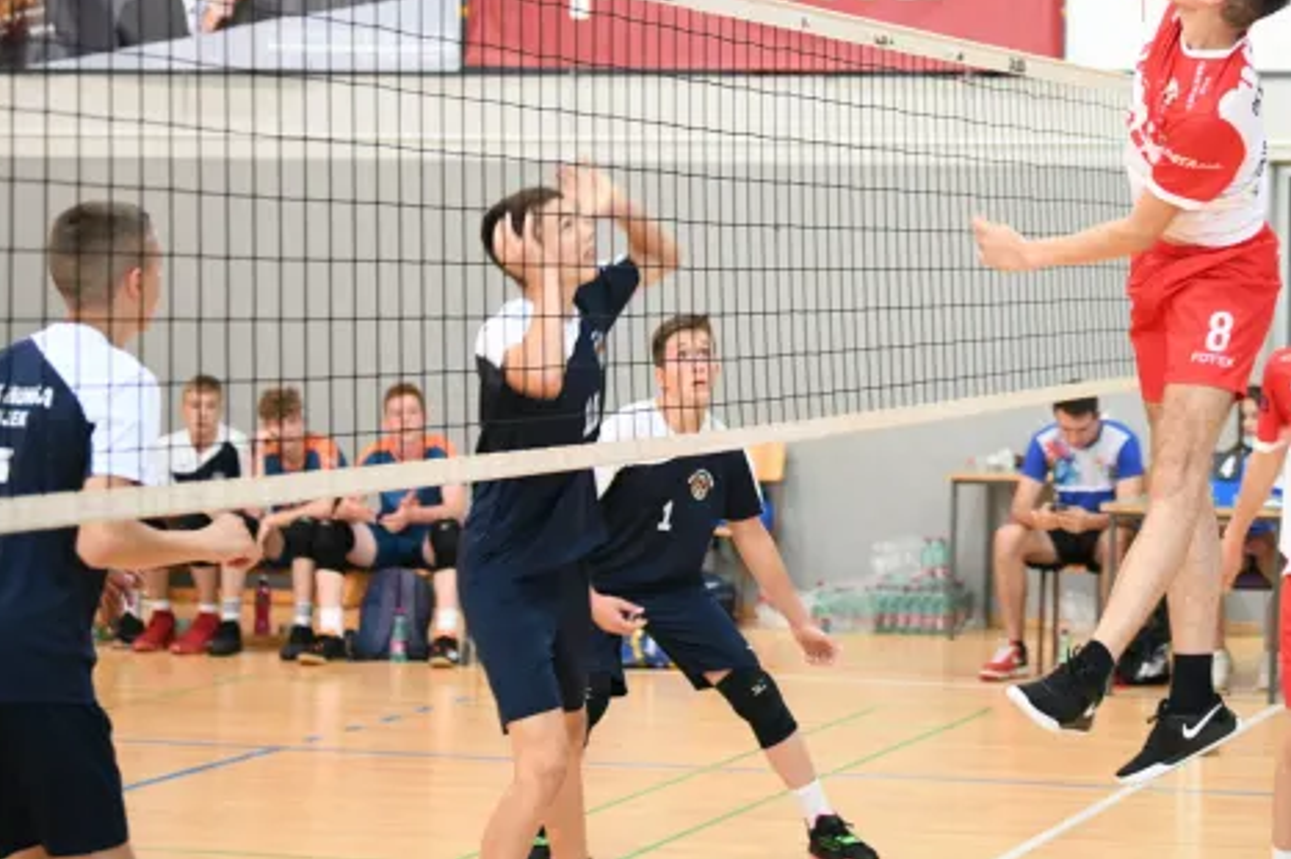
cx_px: 932
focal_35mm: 114
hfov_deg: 17.9
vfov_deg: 12.0
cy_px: 236
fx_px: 4087
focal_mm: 70
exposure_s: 1/250
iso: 2500
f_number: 2.8
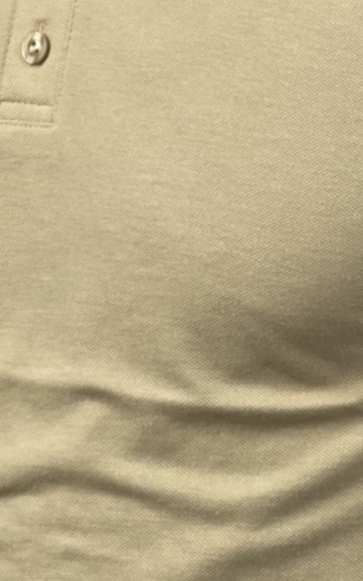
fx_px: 4131
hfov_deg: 5.0
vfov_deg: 8.0
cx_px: 109
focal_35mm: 261
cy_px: 140
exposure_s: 1/100
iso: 80
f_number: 2.2
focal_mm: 7.5
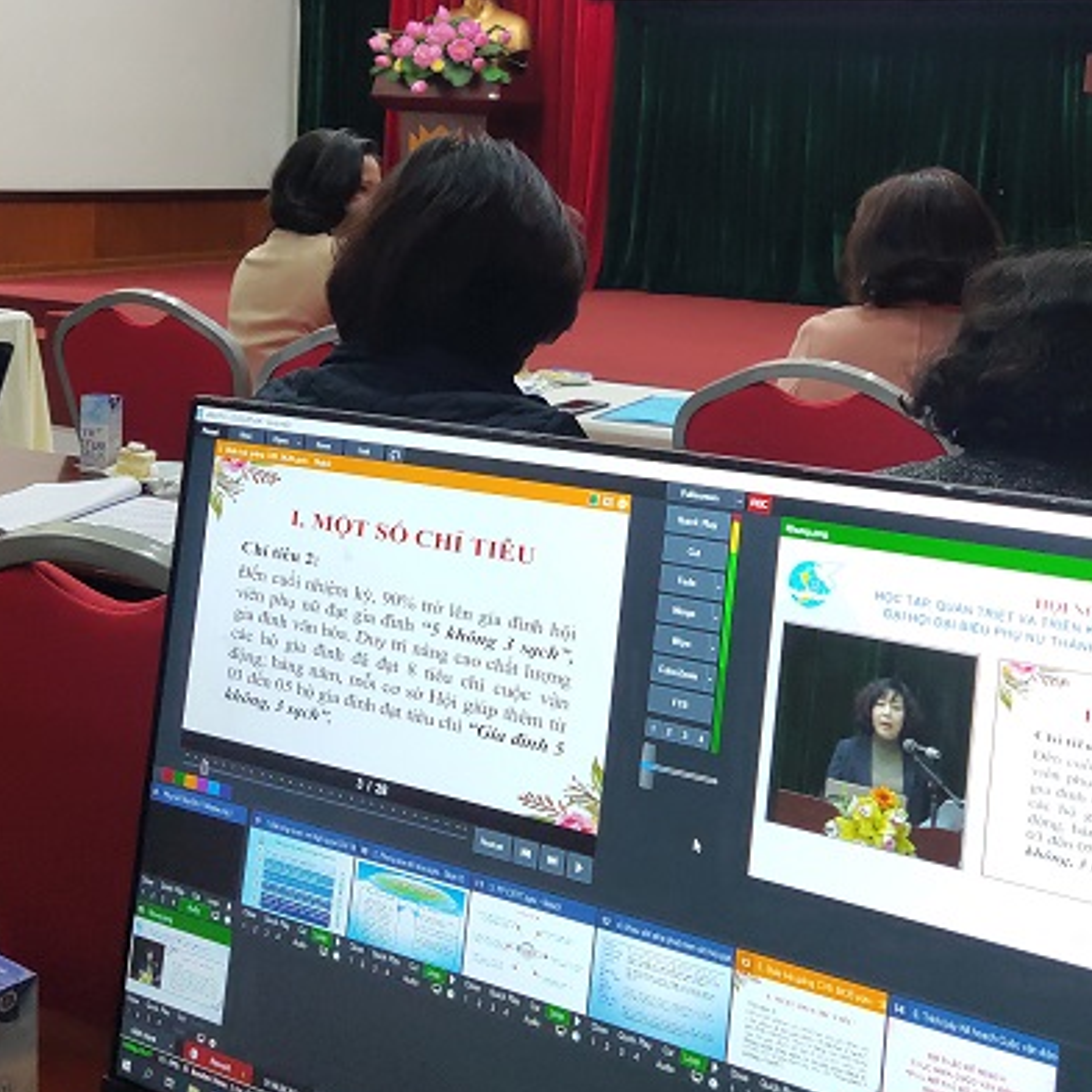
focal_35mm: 45
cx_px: 603
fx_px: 1606
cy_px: 317
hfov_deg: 37.5
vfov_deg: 36.9
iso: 170
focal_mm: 4.71
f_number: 1.7
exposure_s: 1/100
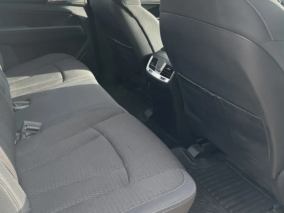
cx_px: 93
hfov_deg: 52.9
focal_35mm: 34
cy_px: 82
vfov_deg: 41.5
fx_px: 279
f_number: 1.78
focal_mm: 6.86
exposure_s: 1/238
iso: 80
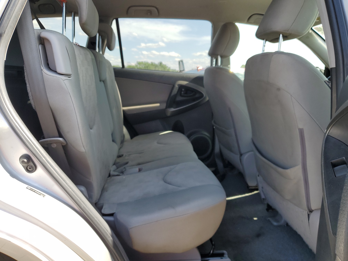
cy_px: 130
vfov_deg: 53.1
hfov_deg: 67.3
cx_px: 174
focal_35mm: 26
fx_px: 261
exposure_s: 1/556
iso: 50
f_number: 1.5
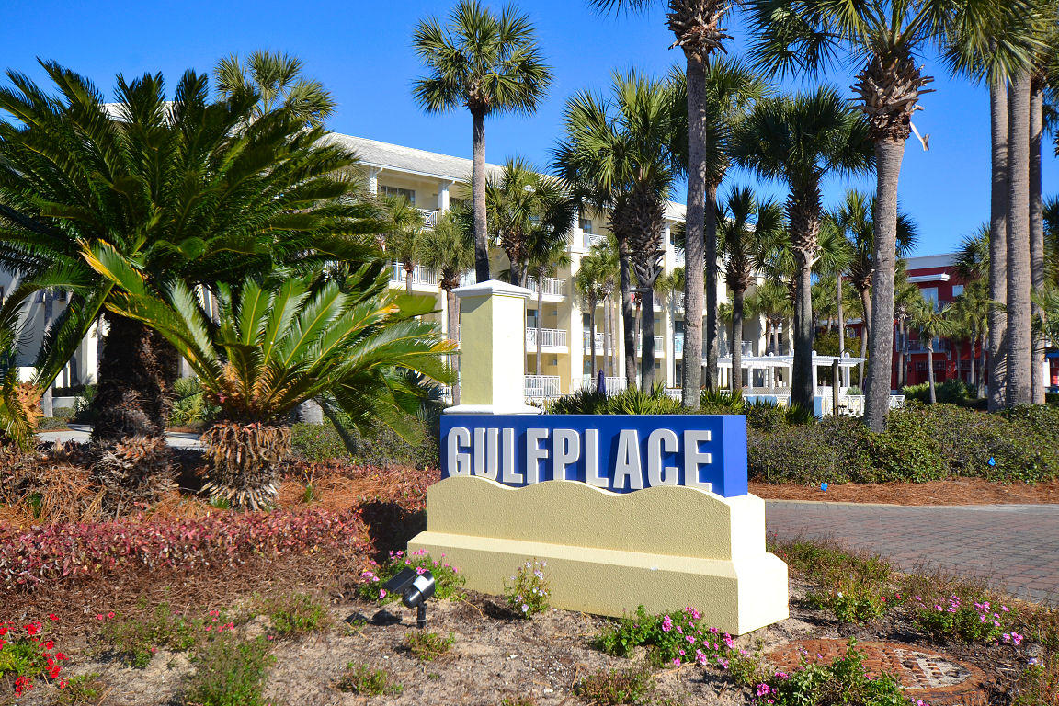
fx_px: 1059
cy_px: 353
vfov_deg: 36.9
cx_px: 530
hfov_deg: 53.1
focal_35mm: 36
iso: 100
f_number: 7.1
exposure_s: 1/200
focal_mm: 24
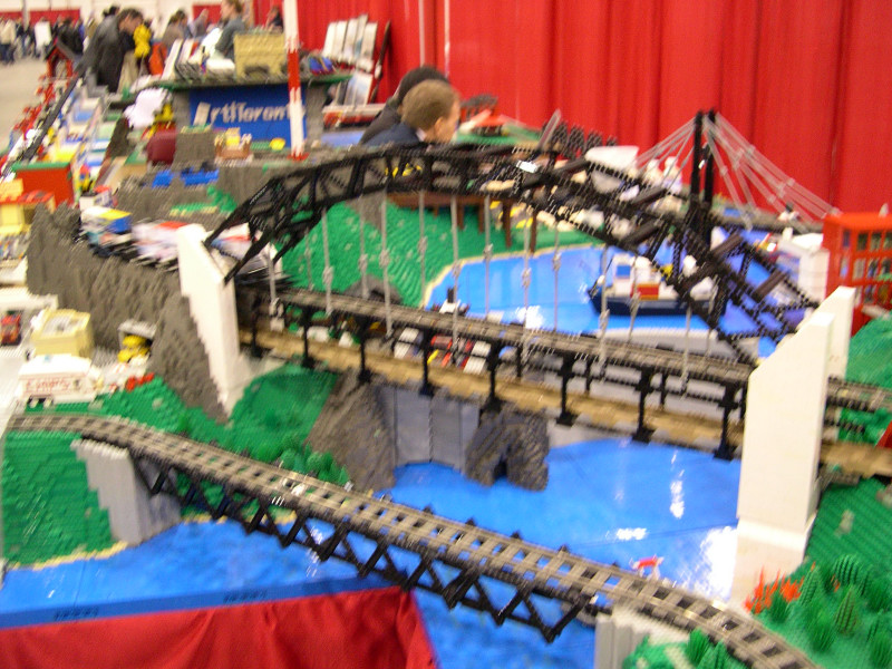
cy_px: 334
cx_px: 446
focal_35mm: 38
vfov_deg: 37.7
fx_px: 979
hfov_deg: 49.0
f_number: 2.8
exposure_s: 1/12.4
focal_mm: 8
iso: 400
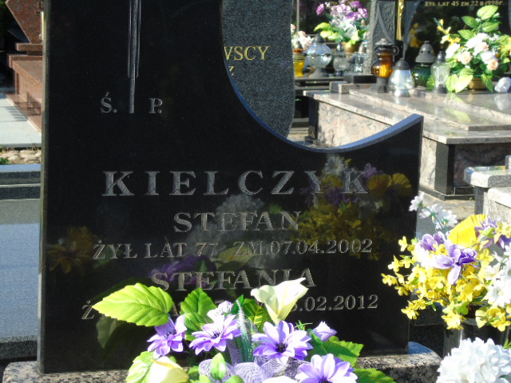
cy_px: 192
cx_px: 256
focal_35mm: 82
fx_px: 1210
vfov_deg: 18.0
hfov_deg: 23.8
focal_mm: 15
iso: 80
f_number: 4.1
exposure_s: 1/250
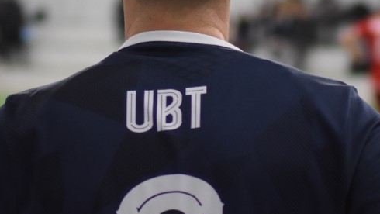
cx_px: 192
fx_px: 1303
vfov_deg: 9.4
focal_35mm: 129
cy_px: 64
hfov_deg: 16.6
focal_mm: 35
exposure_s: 1/400
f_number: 1.4
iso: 1250
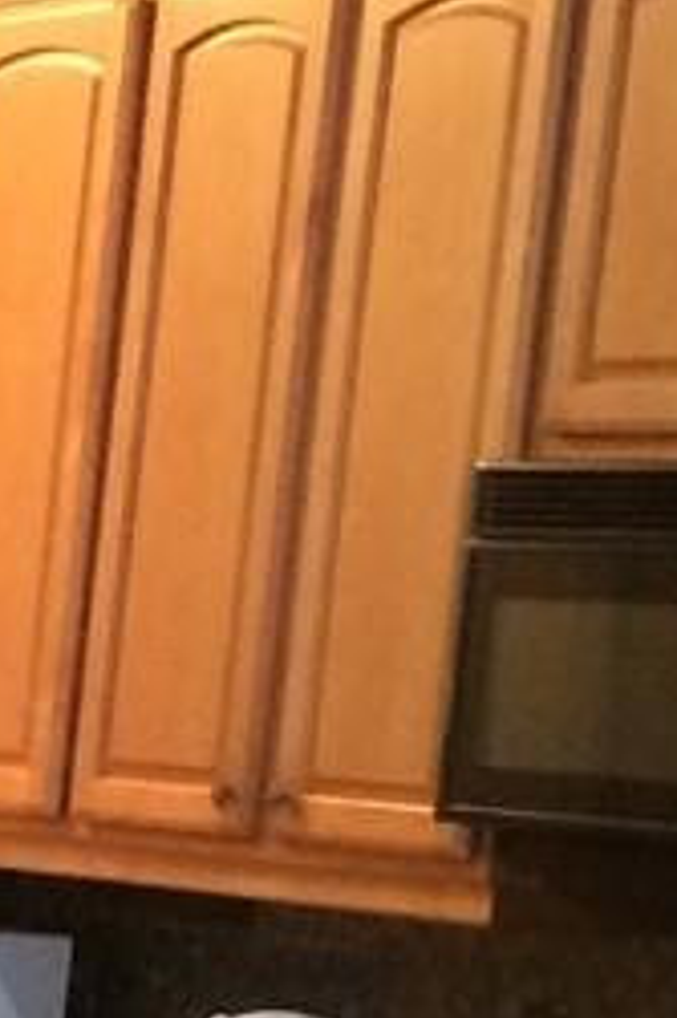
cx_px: -1605
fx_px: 5621
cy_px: 1383
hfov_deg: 6.2
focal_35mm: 199
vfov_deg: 10.1
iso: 200
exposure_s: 1/30
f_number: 2.2
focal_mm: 4.12
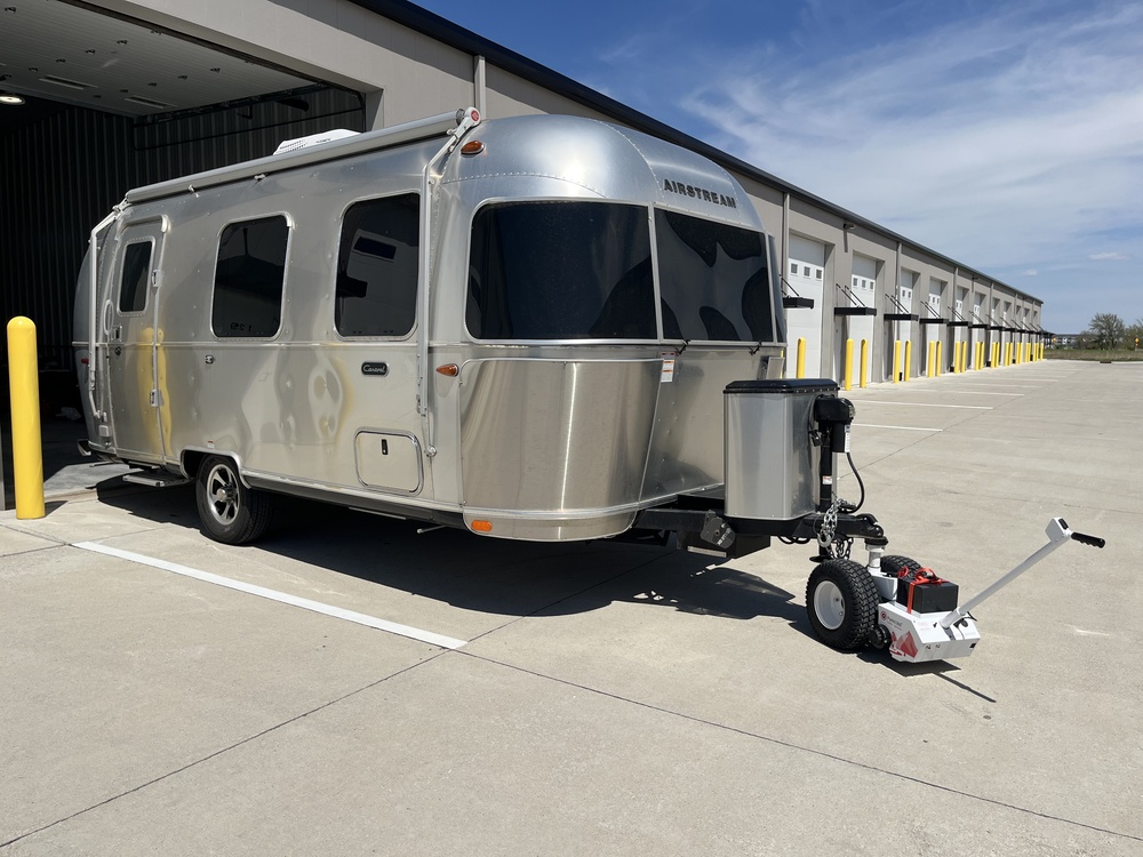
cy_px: 428
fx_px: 859
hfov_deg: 67.3
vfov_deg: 53.1
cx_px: 572
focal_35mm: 26
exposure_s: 1/6494
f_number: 1.6
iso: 50
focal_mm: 5.1
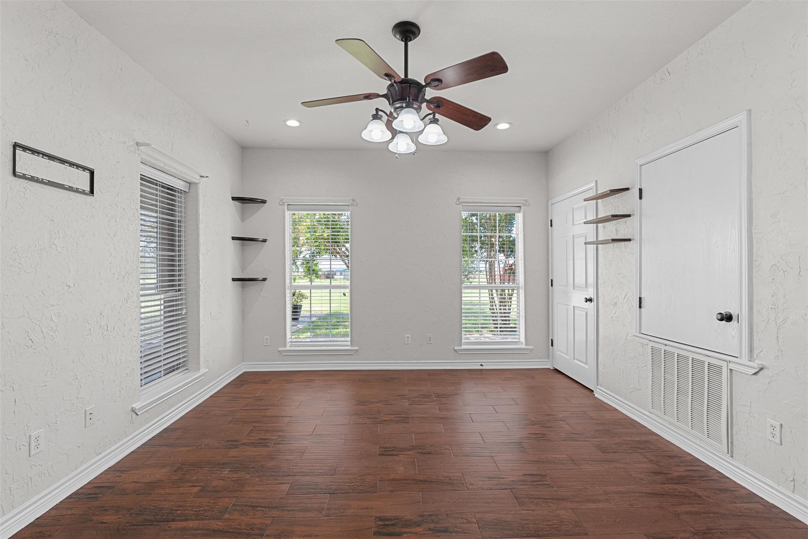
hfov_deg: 96.7
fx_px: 359
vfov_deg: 73.7
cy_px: 270
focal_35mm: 16
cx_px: 404
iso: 500
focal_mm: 16
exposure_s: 1/5
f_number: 8
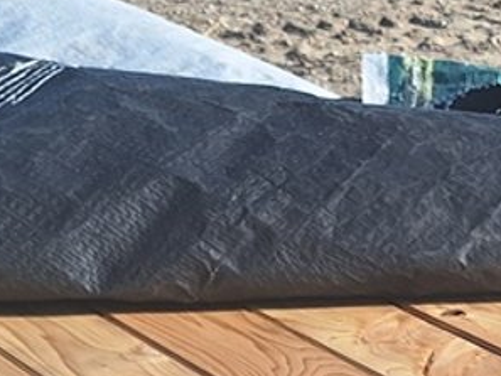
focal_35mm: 117
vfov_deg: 11.4
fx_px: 1694
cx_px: 416
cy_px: 753
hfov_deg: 16.7
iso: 40
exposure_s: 1/2092
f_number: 1.8
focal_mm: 5.54
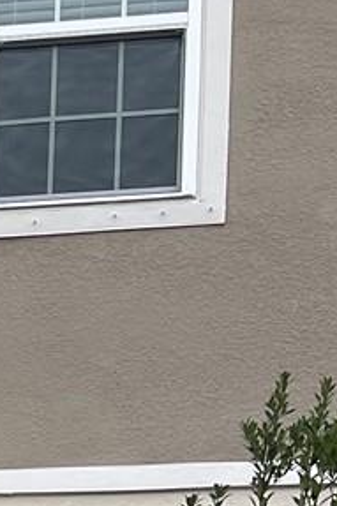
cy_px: 980
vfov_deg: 12.2
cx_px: -730
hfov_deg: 7.7
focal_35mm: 151
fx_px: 2123
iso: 50
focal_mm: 5.1
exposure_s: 1/631
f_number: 1.6
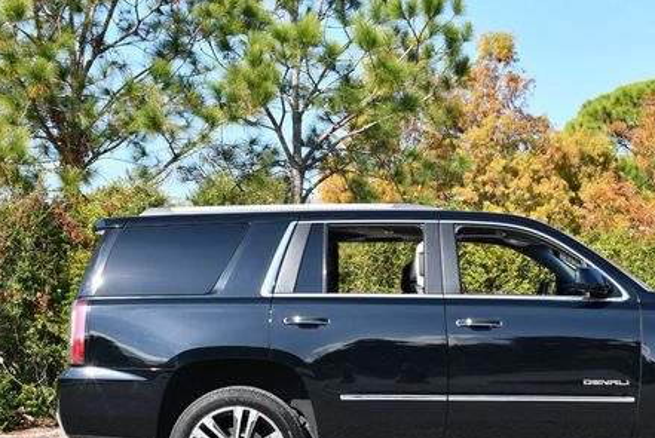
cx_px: 441
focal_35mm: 87
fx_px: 1584
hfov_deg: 23.2
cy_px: 243
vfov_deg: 15.7
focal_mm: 30
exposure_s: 1/250
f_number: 8
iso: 140
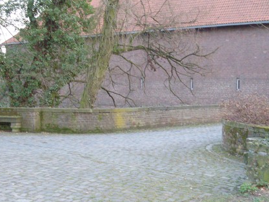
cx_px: 189
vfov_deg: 26.1
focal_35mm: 56
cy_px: 112
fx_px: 435
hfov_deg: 33.9
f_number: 2.8
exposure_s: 1/45
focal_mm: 6.3
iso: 160
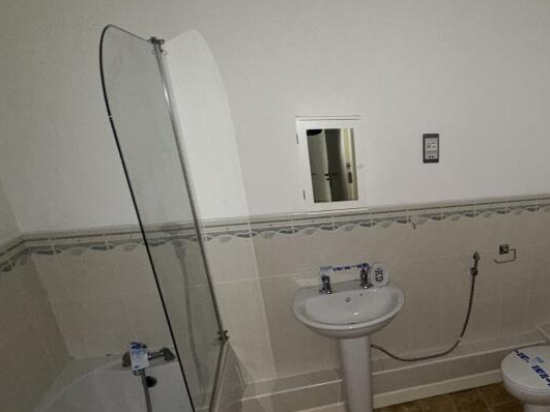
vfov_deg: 50.5
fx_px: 429
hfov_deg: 60.4
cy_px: 272
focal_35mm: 27
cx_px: 436
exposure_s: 1/30
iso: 200
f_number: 2.2
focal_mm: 2.22
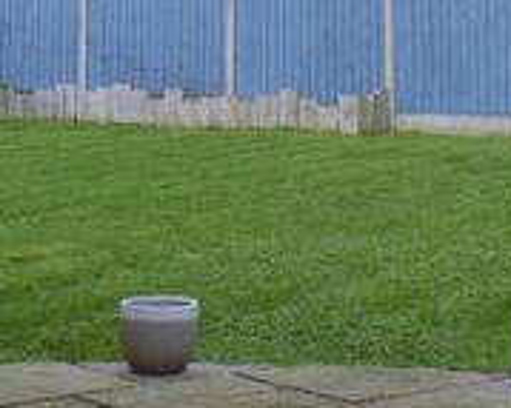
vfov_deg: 14.8
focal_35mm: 103
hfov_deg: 18.6
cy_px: 30
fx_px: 1557
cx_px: 297
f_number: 8
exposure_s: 1/250
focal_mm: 20
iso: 200
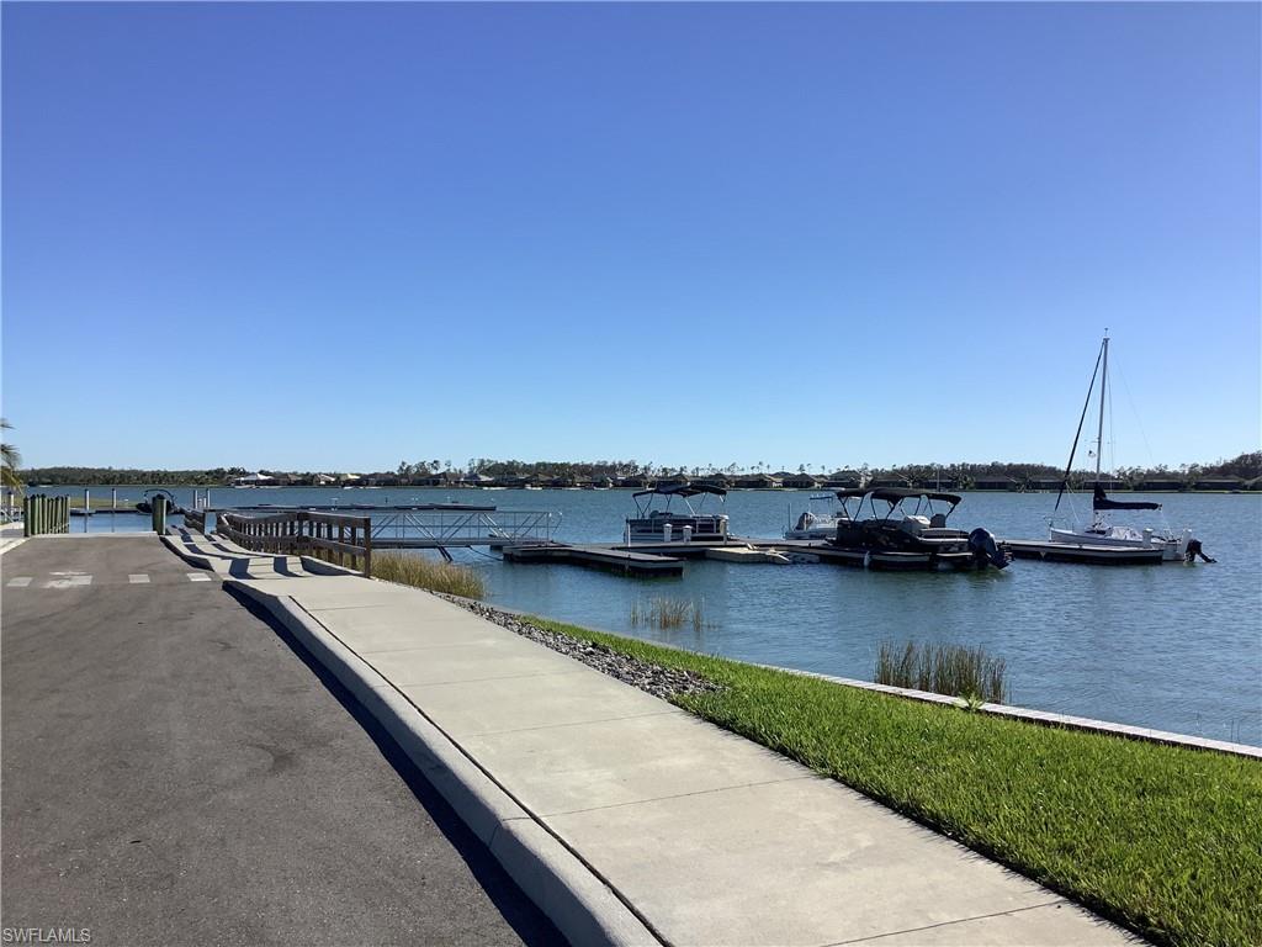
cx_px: 631
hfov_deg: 58.4
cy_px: 474
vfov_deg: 45.4
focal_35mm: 31
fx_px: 1130
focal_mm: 3.3
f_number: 2.4
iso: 25
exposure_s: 1/2203
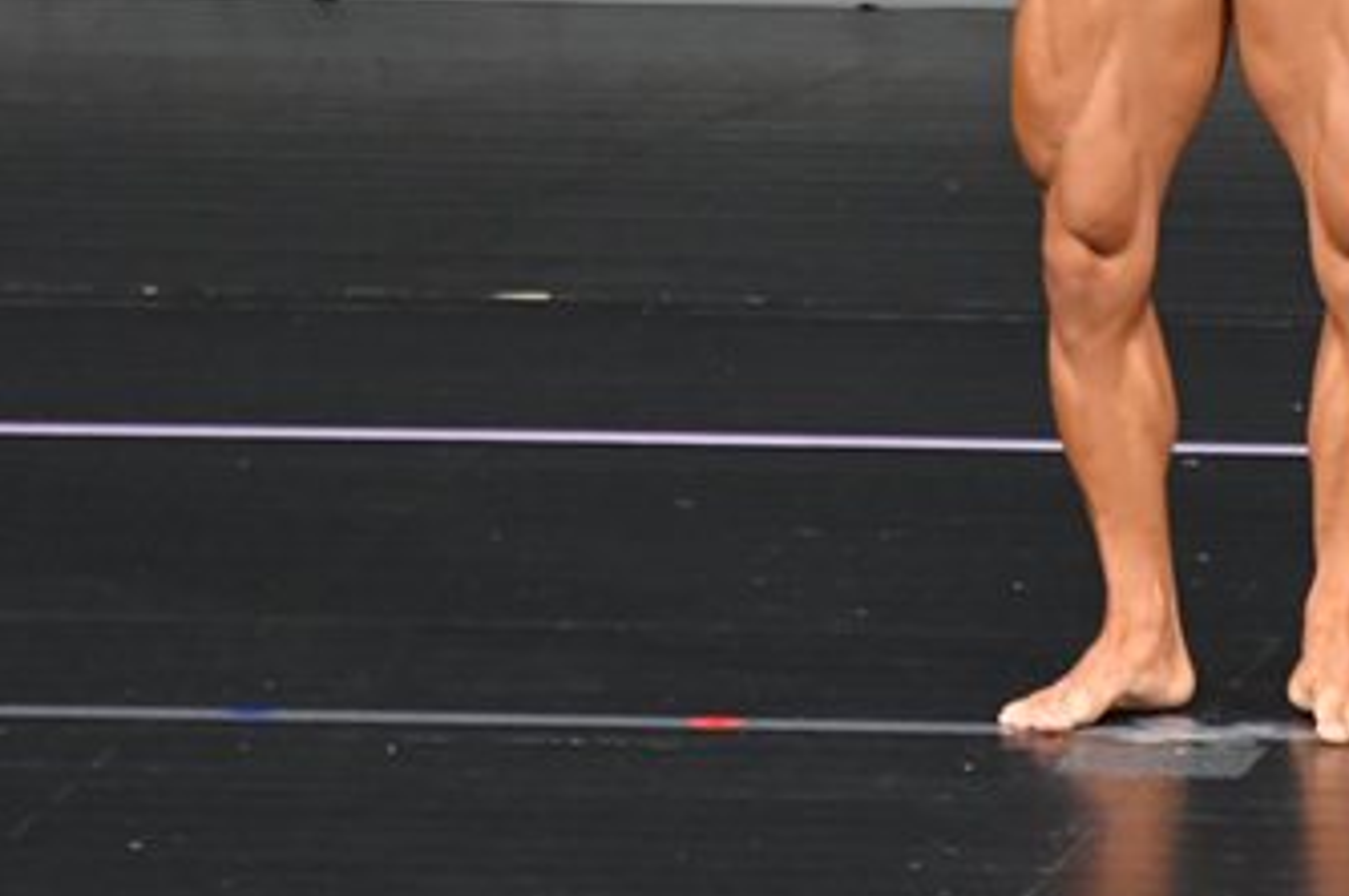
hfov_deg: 2.4
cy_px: -65
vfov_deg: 1.6
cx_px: 1173
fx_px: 32568
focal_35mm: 870
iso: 4000
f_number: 5.6
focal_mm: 250
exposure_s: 1/400
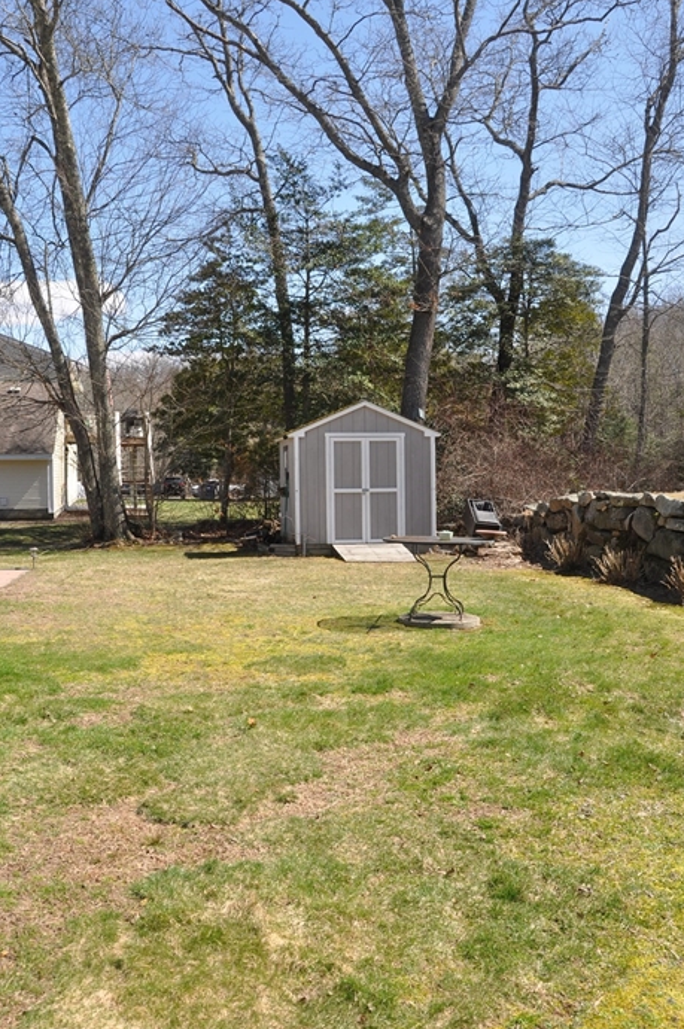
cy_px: 512
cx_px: 341
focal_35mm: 30
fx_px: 857
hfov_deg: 43.5
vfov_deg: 62.0
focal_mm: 18
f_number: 8
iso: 200
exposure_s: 1/250
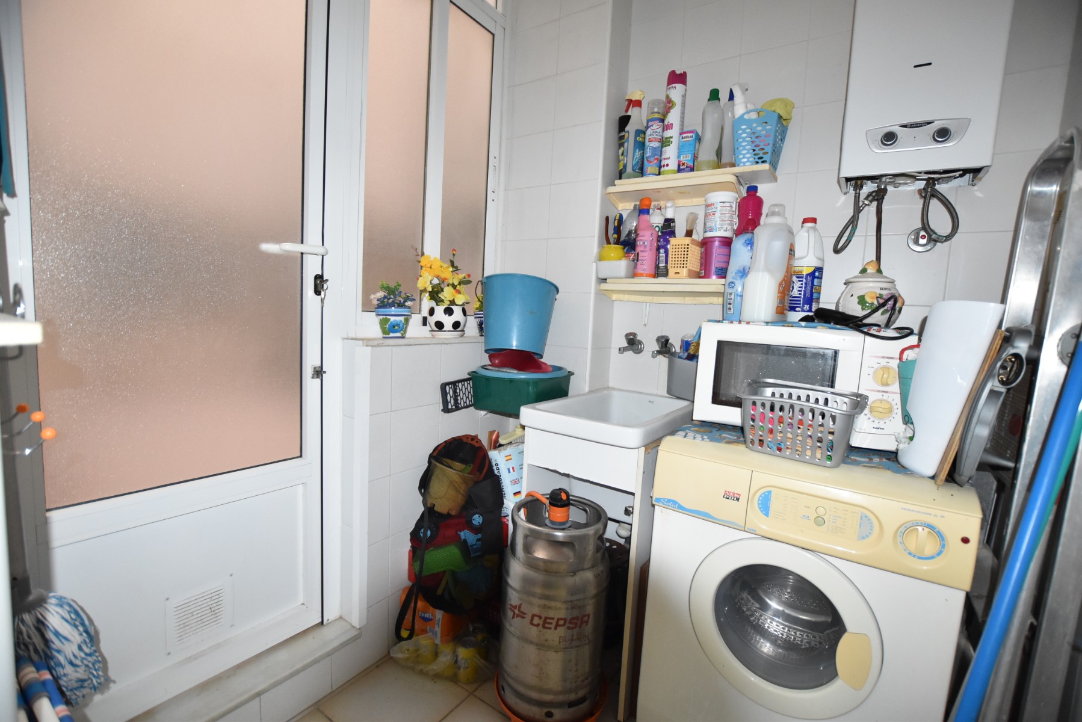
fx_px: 451
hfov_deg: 100.4
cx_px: 541
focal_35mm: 15
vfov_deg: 77.4
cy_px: 361
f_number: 3.5
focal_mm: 10
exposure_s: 1/200
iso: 1800
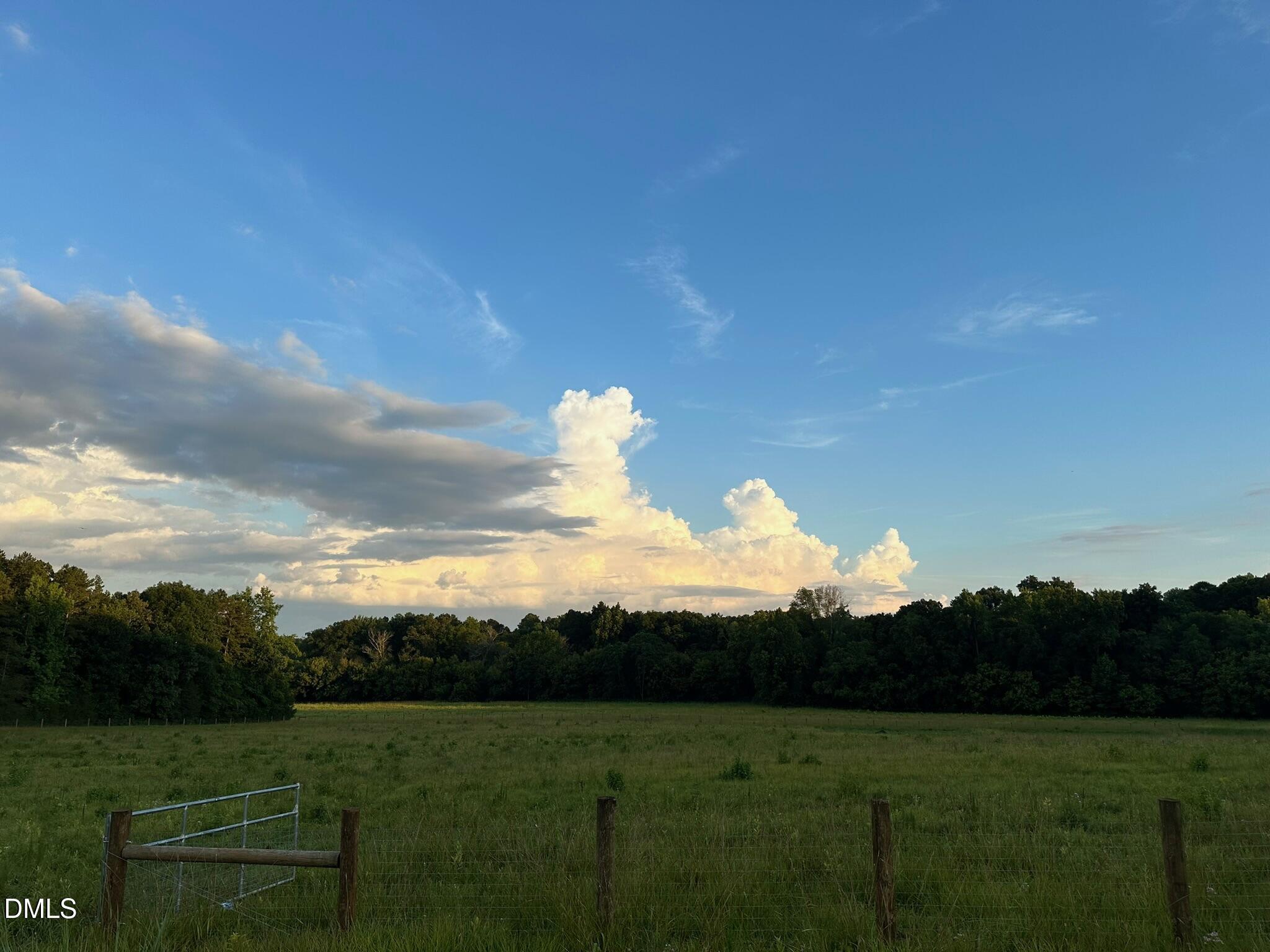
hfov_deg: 71.6
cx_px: 635
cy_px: 476
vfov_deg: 56.8
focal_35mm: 24
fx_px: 881
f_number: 1.78
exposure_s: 1/1779
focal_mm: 6.86
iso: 80
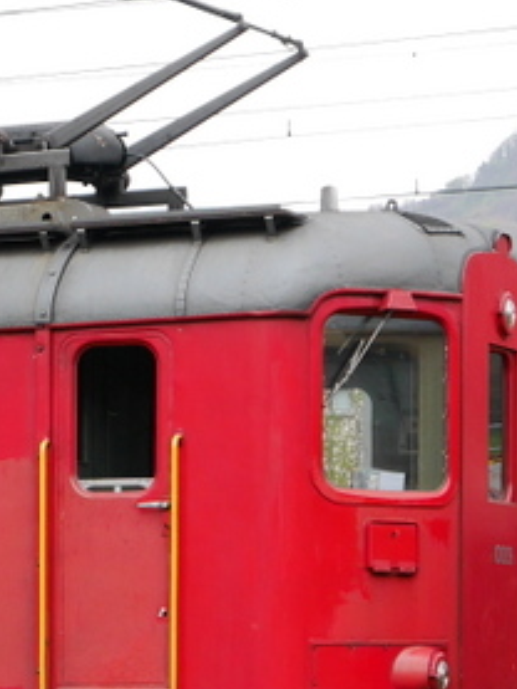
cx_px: -482
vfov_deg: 11.4
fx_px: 3442
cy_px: 545
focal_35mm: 173
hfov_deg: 8.2
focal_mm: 24
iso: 160
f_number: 6.3
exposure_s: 1/250
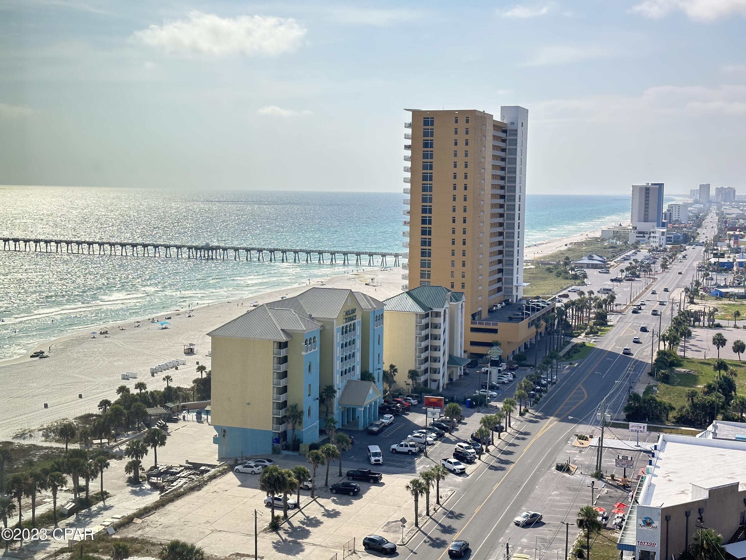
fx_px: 1034
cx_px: 373
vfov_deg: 30.3
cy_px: 280
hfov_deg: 39.7
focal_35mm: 48
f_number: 1.78
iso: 64
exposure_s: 1/1199
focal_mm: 6.86
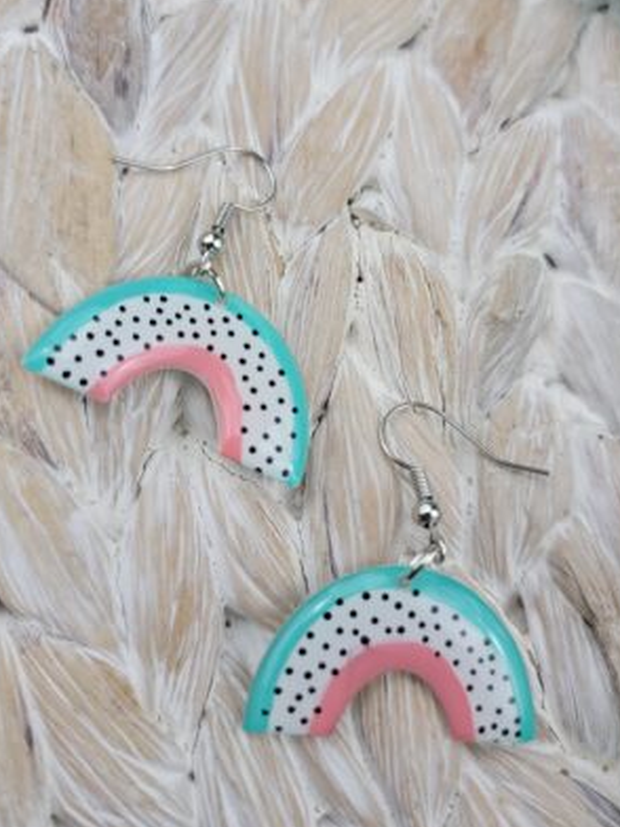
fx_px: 812
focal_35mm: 34
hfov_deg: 41.7
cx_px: 344
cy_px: 332
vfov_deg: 53.6
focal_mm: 6.7
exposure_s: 1/120
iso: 320
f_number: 1.8
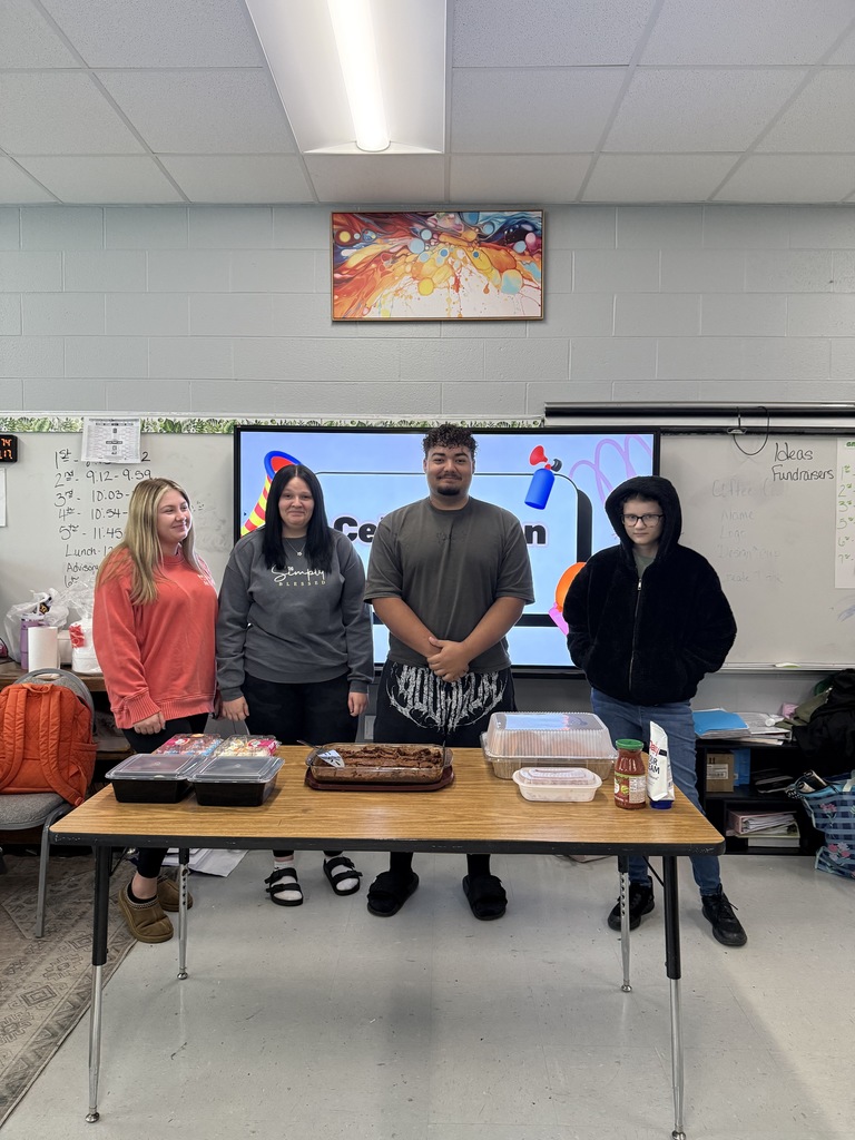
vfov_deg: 71.6
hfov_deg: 56.8
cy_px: 570
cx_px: 428
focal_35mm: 24
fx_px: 790
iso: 320
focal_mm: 6.76
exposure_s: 1/60
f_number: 1.78
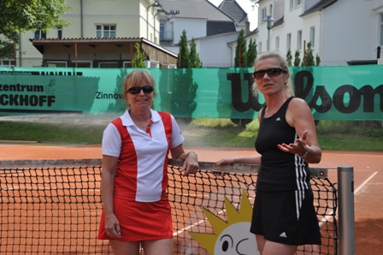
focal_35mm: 63
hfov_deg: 31.9
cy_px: 128
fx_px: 670
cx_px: 192
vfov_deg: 21.5
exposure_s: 1/320
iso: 200
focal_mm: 42
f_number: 9
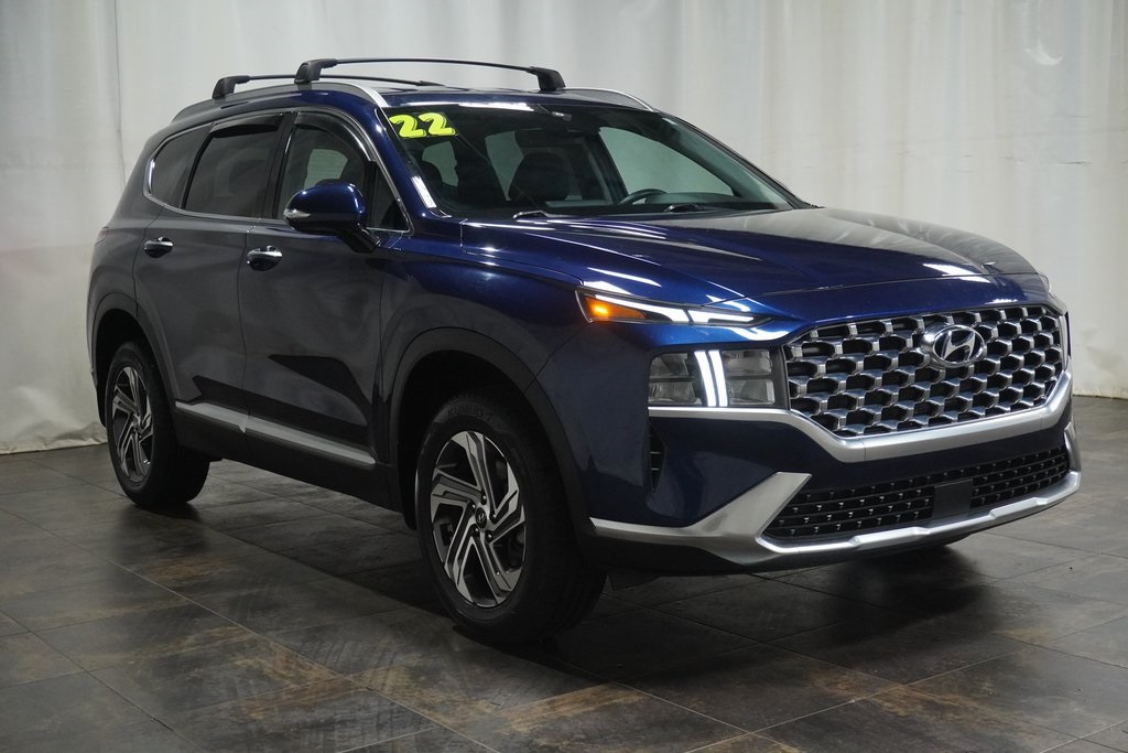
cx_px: 564
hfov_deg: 42.3
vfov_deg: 29.0
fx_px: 1457
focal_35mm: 46
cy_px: 376
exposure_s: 1/250
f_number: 5
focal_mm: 31
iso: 3200
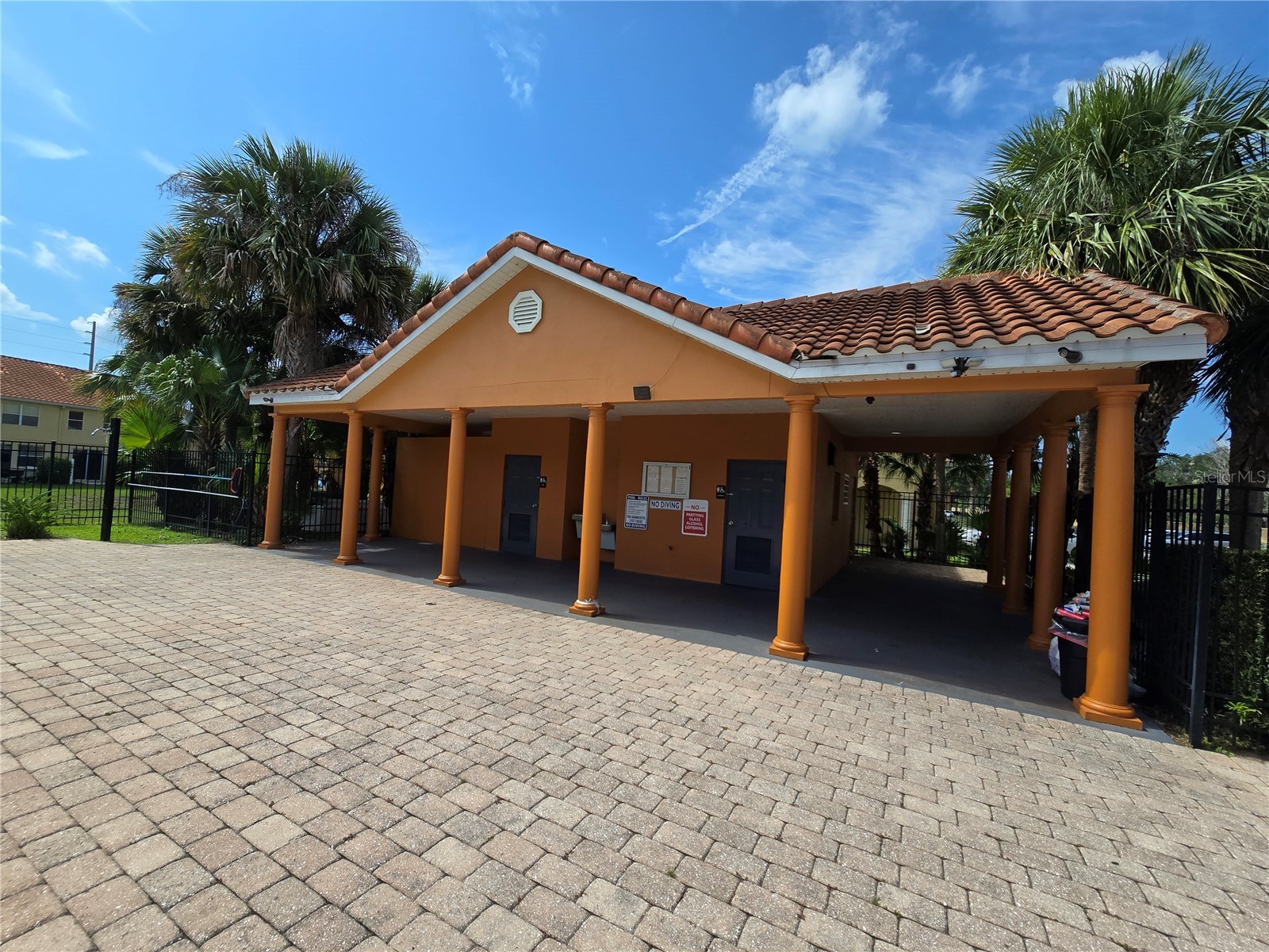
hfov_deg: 106.2
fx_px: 477
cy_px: 476
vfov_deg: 89.9
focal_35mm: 13
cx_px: 634
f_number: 2.2
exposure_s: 1/2657
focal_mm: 2.2
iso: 50
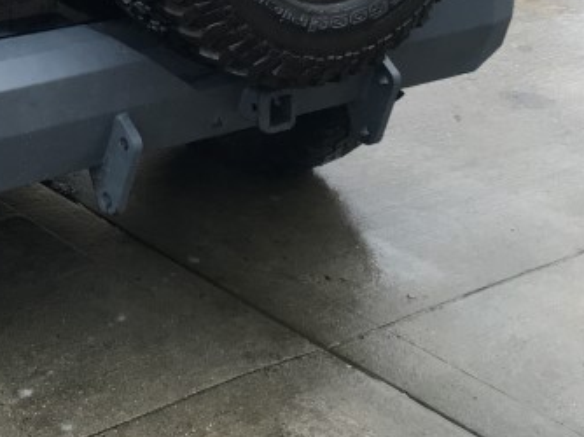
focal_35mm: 89
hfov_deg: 20.8
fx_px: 1500
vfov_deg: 15.4
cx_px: -80
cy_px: -205
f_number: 2.2
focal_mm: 4.15
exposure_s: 1/120
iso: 40
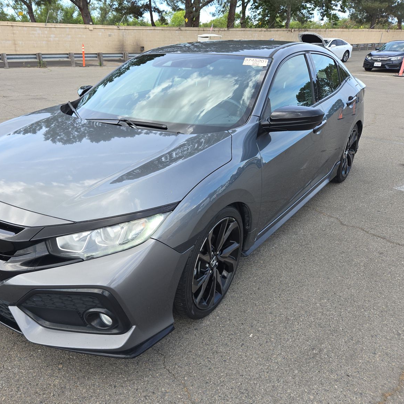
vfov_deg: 57.3
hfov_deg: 56.7
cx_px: 153
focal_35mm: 28
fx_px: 370
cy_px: 203
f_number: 1.8
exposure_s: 1/463
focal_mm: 5.4
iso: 25
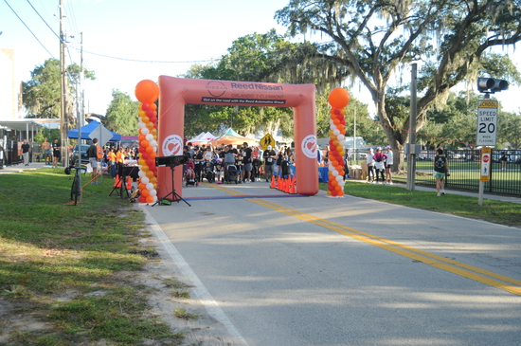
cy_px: 173
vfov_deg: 39.9
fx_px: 477
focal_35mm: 33
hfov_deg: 57.3
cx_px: 260
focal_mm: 22
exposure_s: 1/160
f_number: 3.5
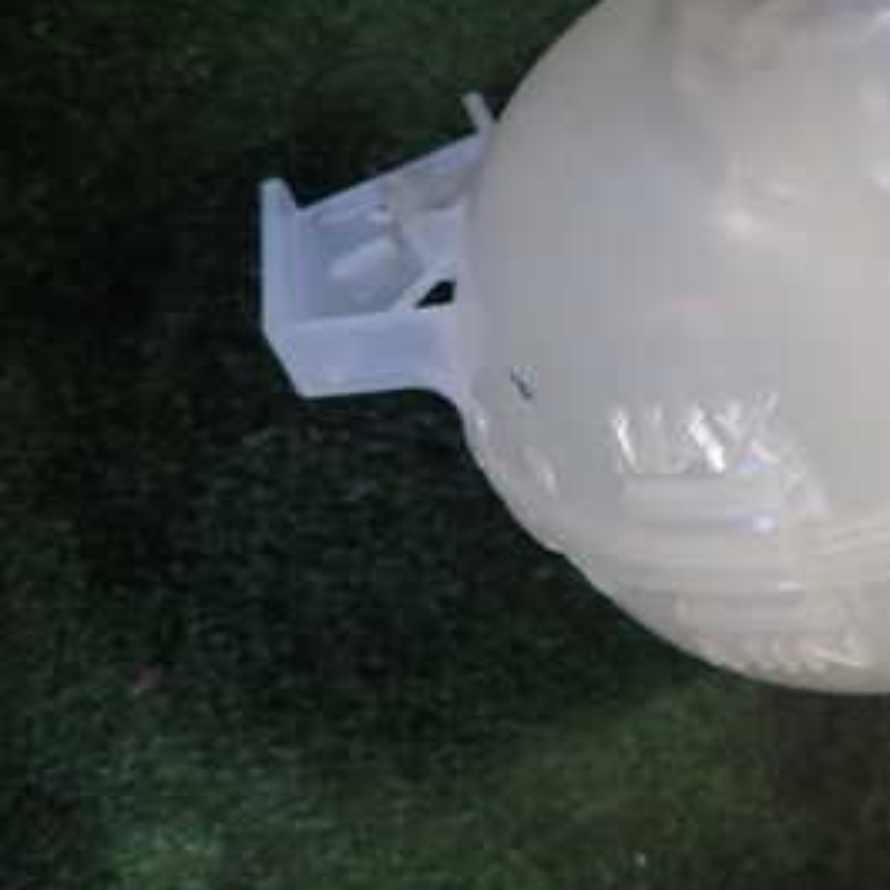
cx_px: 927
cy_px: 208
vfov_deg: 33.3
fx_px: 1454
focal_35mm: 50
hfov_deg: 31.1
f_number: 2
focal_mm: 4.5
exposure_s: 1/50
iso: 200
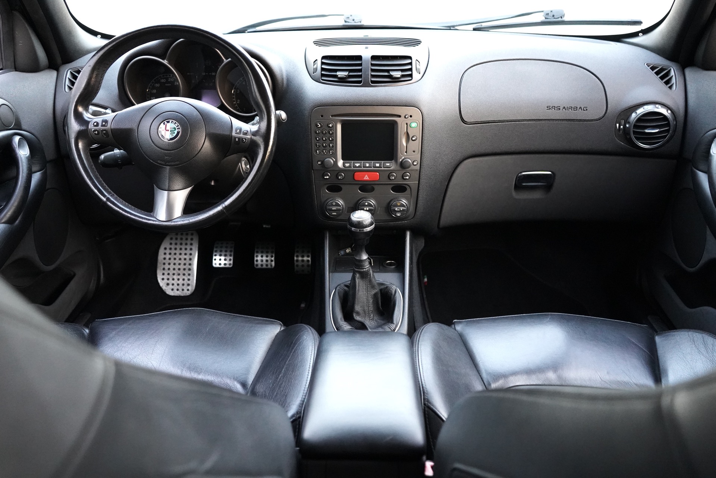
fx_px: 617
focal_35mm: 31
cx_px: 358
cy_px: 239
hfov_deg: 60.3
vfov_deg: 42.3
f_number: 3.5
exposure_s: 1/160
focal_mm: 31
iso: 10000
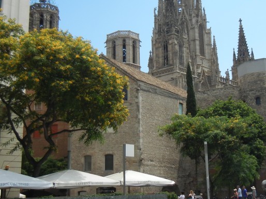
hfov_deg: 32.0
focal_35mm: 60
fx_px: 461
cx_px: 166
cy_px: 75
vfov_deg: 24.3
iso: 160
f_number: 7
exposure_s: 1/334
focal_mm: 5.4
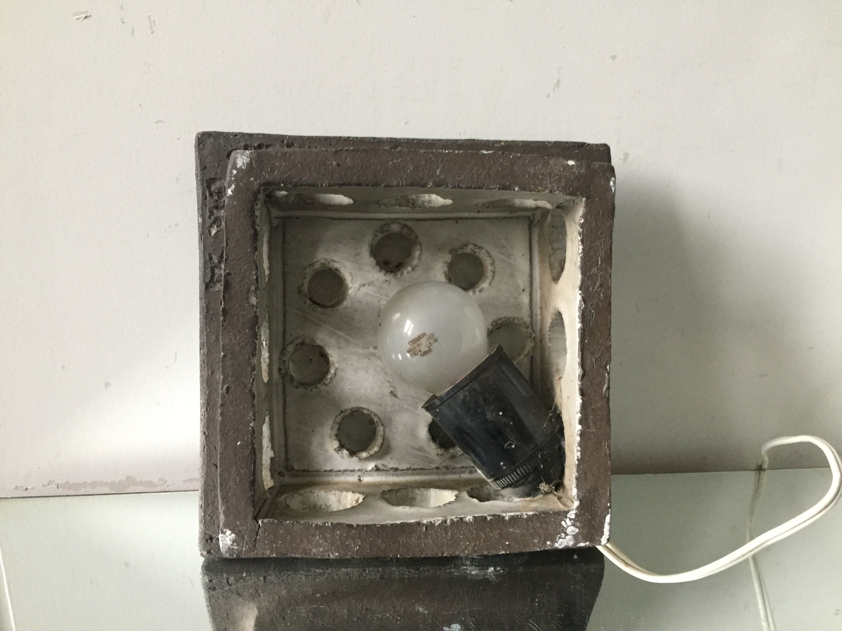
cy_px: 316
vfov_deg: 48.2
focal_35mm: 29
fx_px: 705
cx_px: 421
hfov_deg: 61.7
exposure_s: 1/17
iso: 250
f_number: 2.2
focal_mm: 4.15
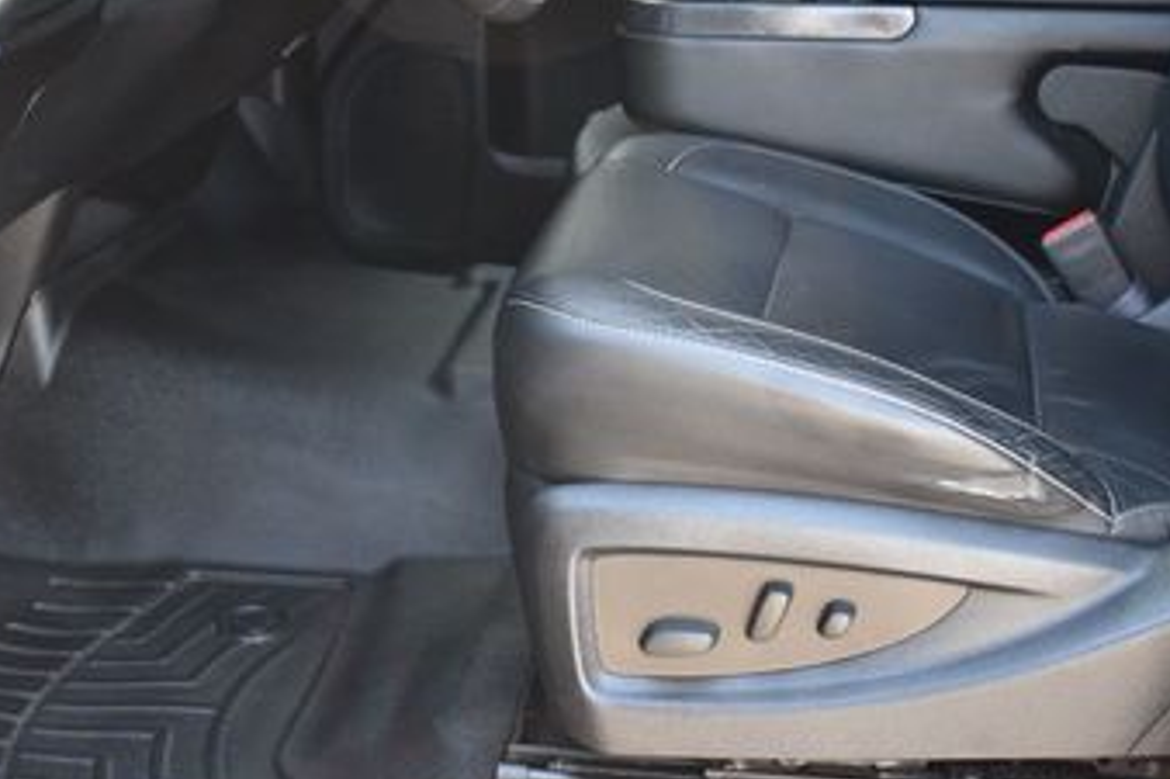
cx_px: 571
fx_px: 2305
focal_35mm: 71
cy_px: 447
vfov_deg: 19.2
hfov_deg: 28.5
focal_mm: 25
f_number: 4
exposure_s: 1/60
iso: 400
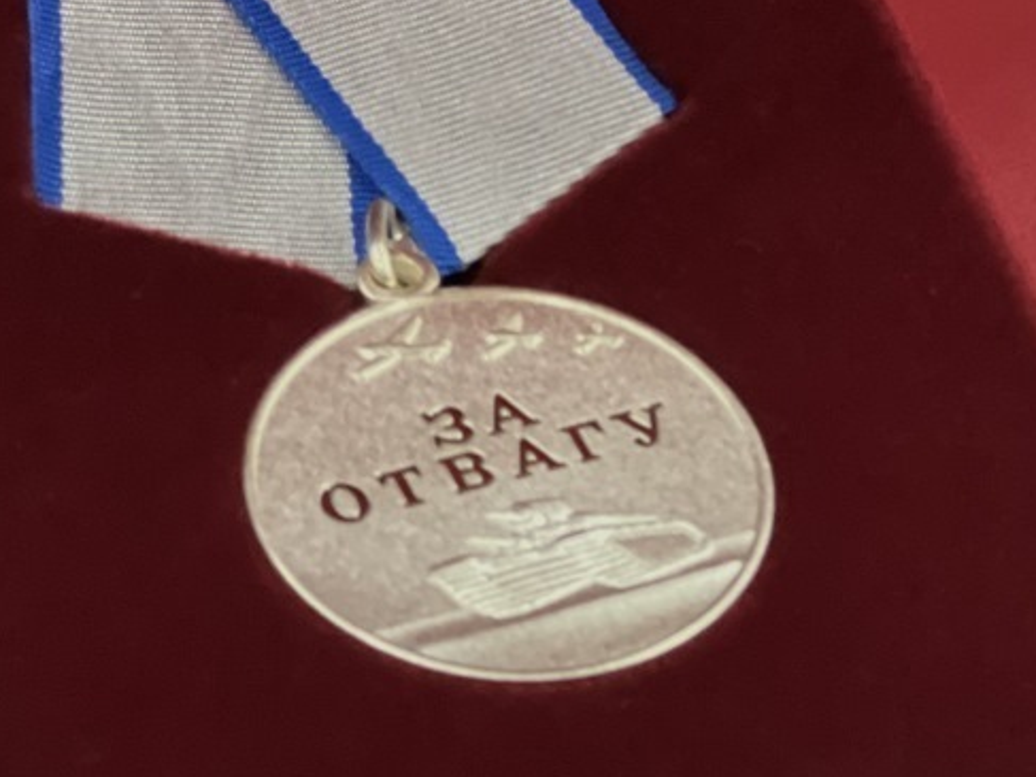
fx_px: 4847
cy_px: 149
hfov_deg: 12.1
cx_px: 859
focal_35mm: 162
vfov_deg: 9.1
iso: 400
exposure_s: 1/20
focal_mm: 9
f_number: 2.8
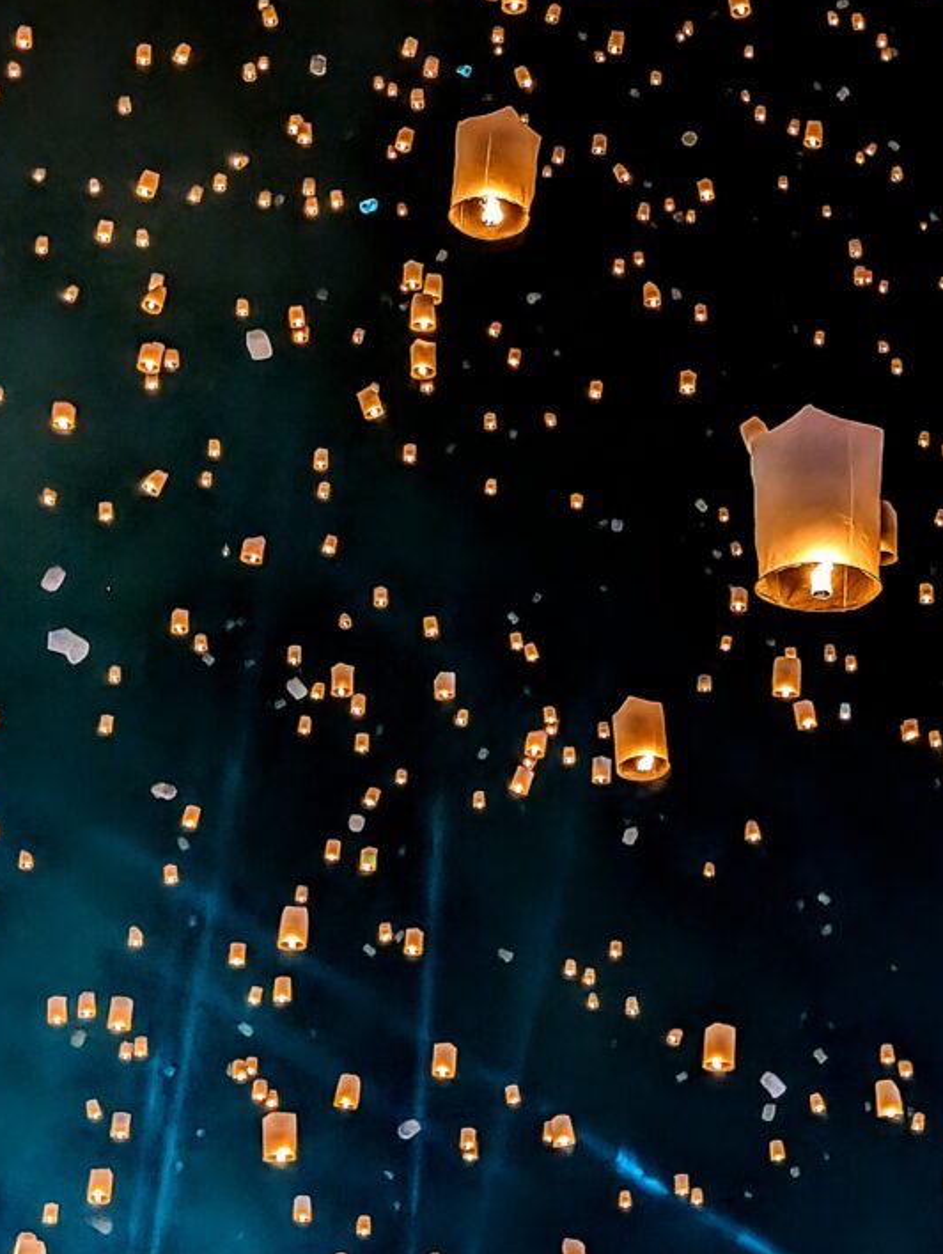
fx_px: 2573
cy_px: 433
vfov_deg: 27.2
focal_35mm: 71
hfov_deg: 20.7
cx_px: 605
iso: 376
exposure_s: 1/51.9
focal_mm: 6.9
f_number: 1.68
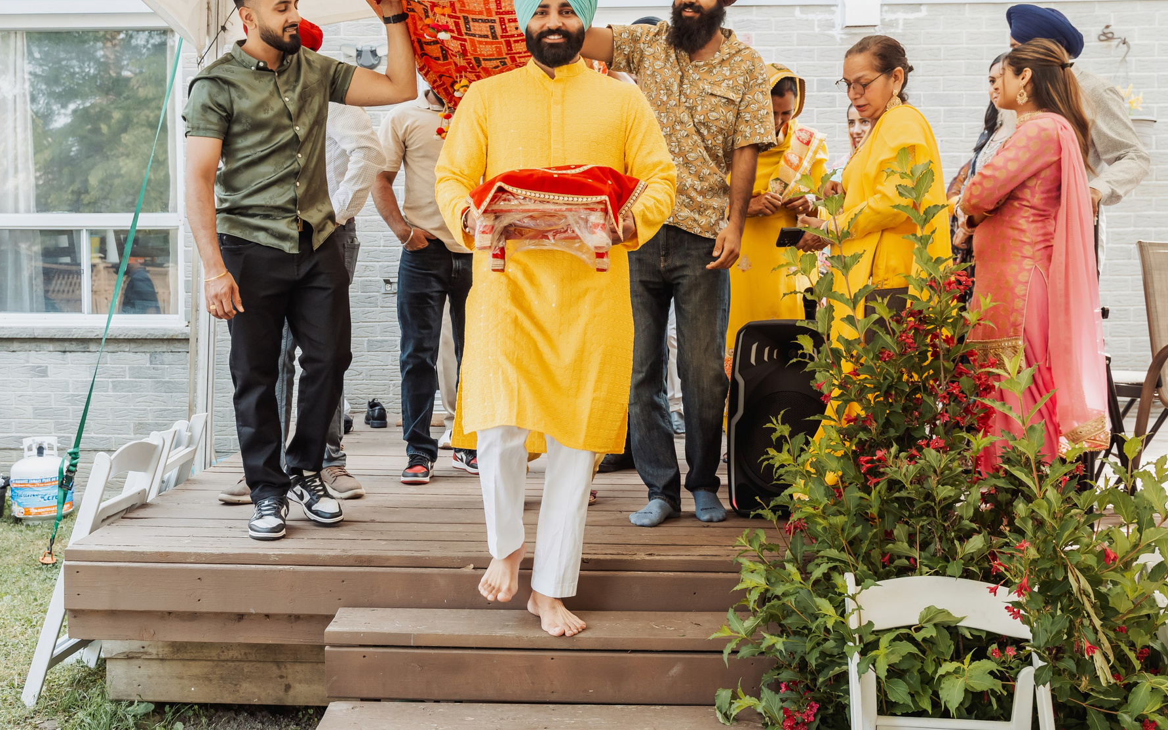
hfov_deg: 48.0
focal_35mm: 41
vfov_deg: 31.2
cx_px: 483
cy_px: 333
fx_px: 1305
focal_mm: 28
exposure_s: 1/250
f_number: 4
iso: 400
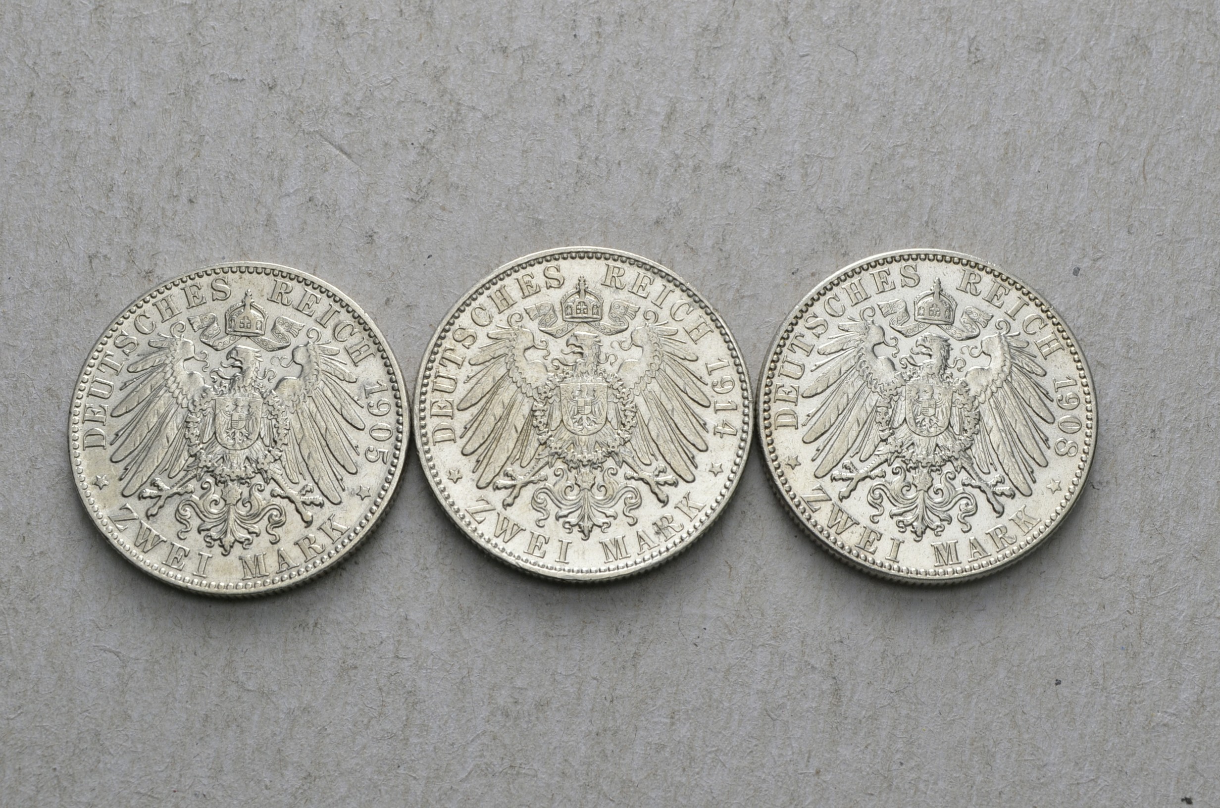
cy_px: 404
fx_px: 2333
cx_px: 610
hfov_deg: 29.3
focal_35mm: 69
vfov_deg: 19.6
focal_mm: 46
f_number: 14
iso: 400
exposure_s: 1/200
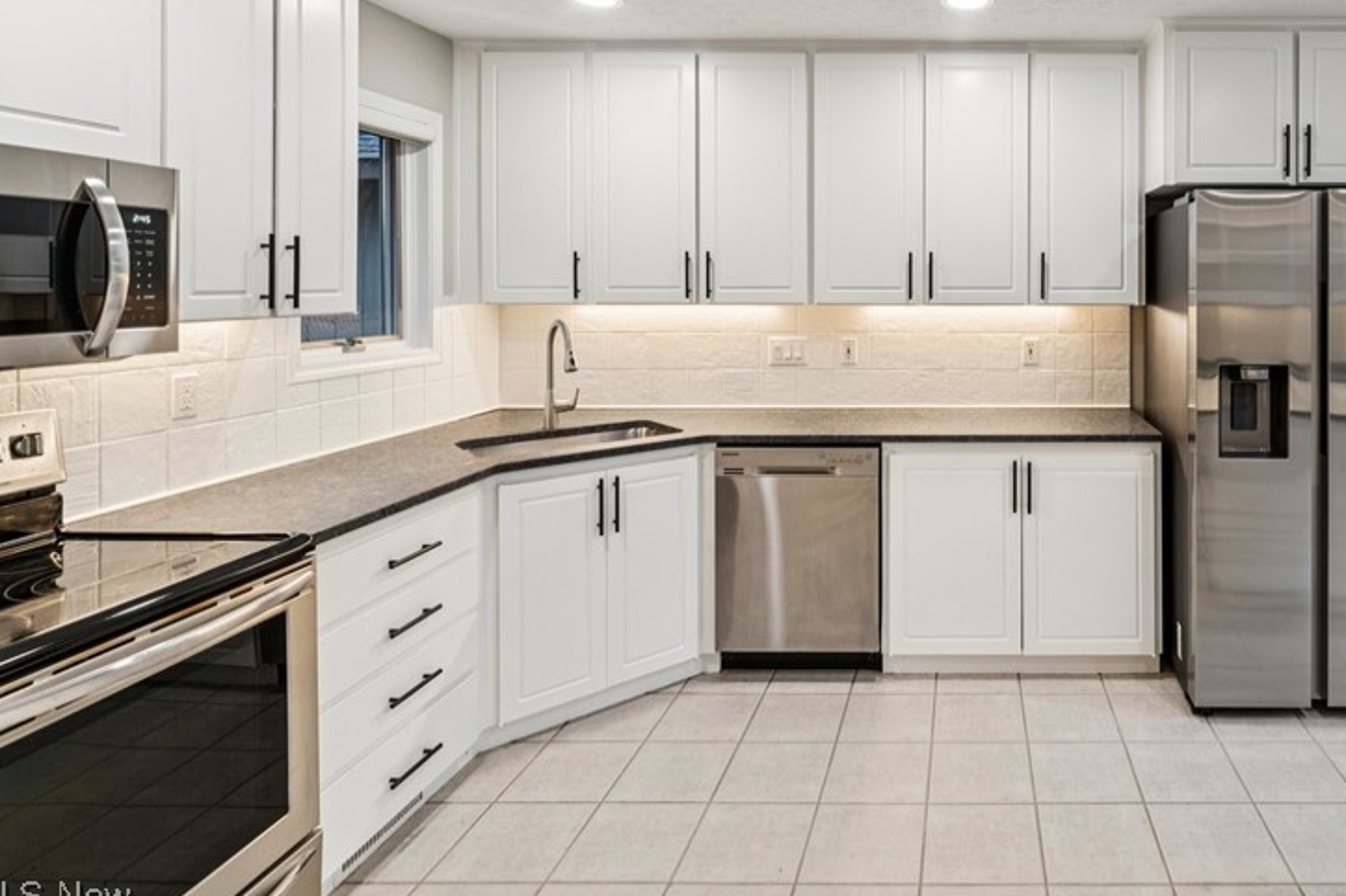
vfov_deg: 57.4
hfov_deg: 76.7
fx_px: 785
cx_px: 967
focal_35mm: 21
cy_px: 263
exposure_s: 1/50
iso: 200
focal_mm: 14
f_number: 4.5
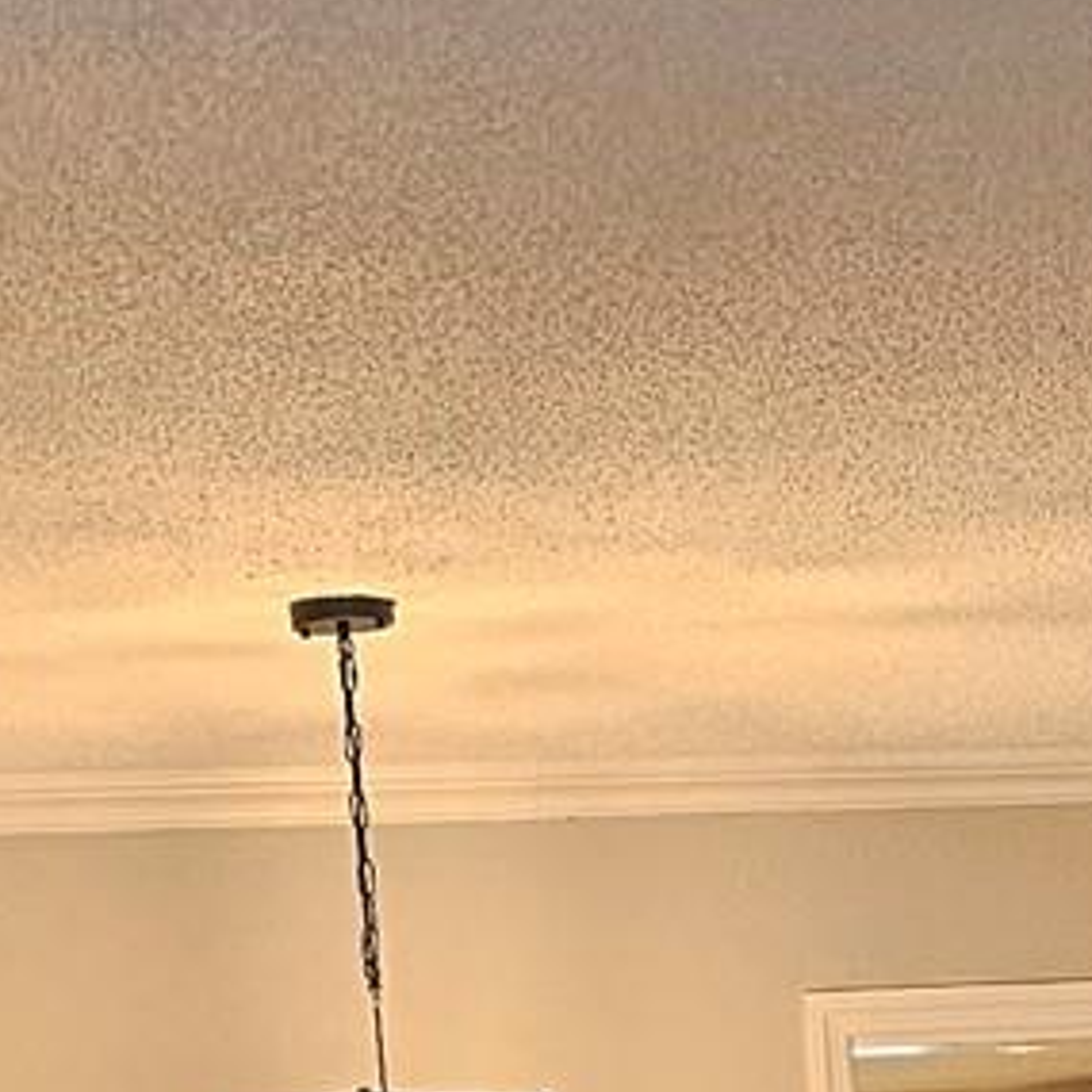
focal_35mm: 146
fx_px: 5211
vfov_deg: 10.5
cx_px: 1027
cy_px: 2544
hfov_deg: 11.9
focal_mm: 6.3
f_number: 1.7
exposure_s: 1/120
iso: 500
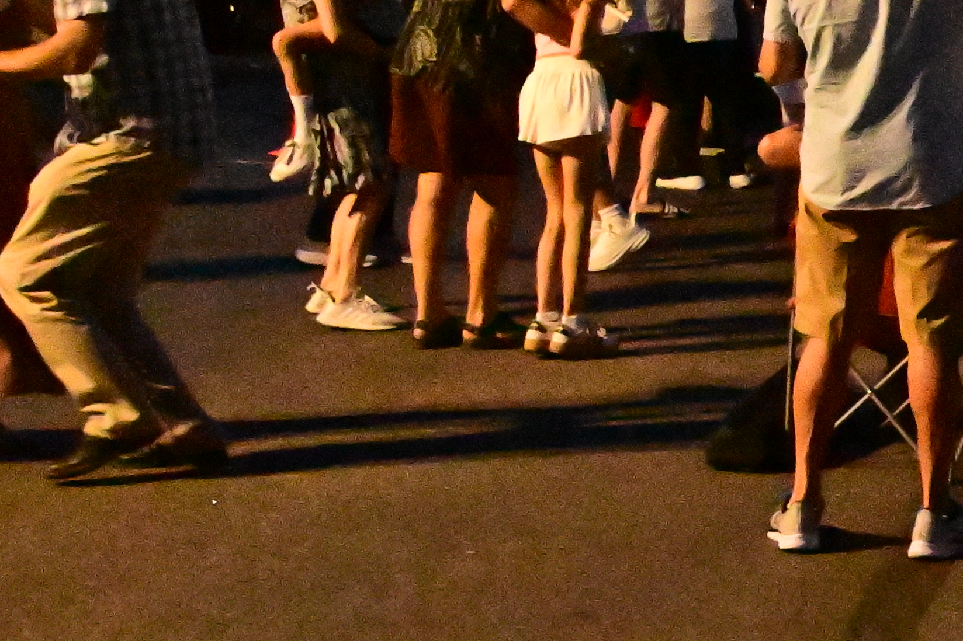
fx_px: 2888
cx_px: 1492
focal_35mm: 108
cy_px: 158
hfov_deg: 16.9
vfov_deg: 12.6
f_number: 4
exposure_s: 1/250
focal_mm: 22
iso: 25600
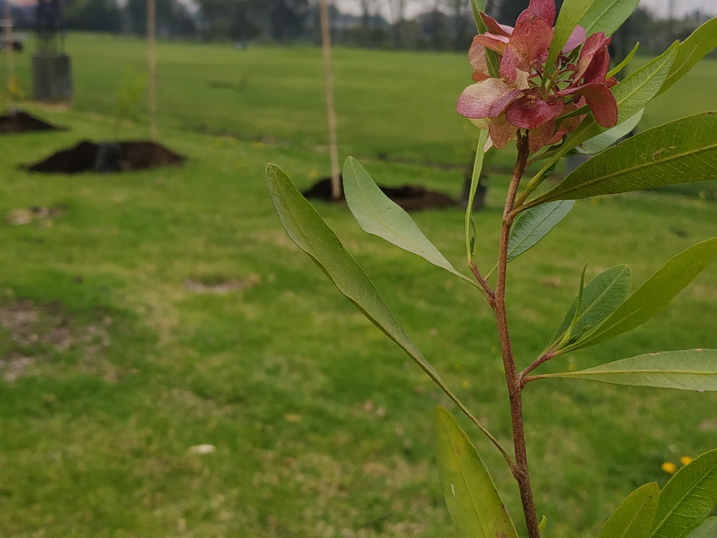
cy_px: 201
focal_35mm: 33
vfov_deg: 42.6
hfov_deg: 55.3
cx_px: 394
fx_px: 683
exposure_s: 1/822
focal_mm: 3.94
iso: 160
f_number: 1.9
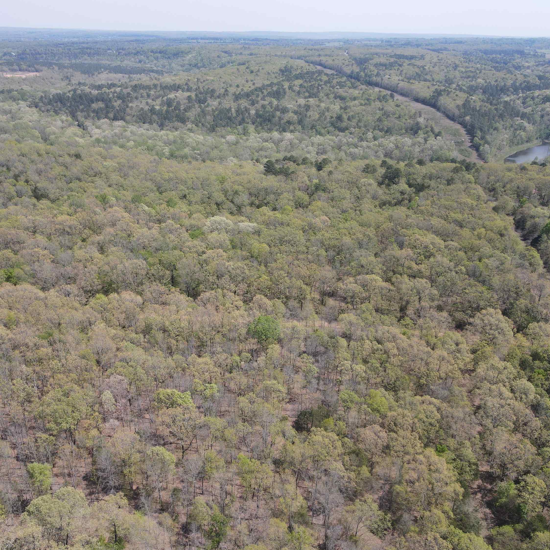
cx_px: 266
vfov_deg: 55.6
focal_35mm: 29
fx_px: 521
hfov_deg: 55.6
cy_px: 277
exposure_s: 1/500
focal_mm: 4.5
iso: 100
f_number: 2.8
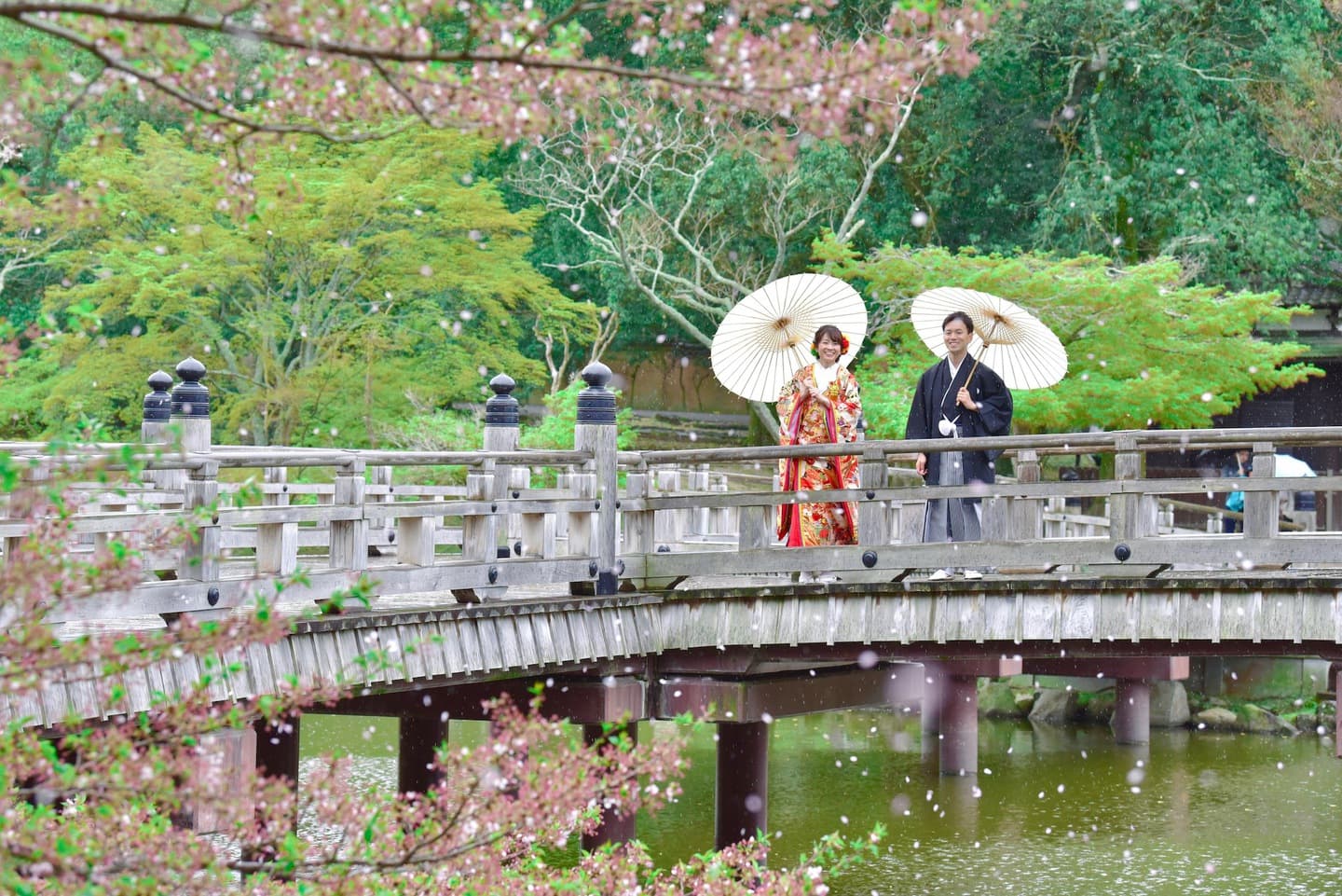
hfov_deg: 18.3
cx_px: 671
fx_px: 4176
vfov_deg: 12.2
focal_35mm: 112
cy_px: 448
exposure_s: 1/640
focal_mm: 112
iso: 2000
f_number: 5.6
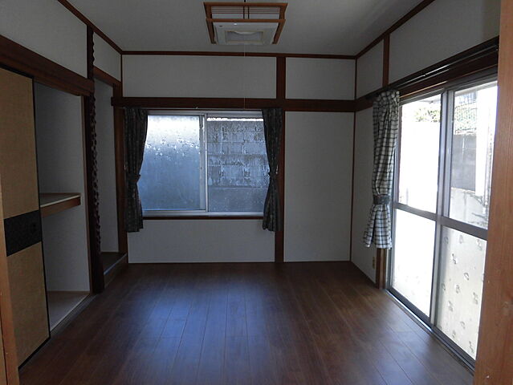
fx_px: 356
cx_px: 256
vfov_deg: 56.9
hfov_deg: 71.6
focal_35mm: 24
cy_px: 192
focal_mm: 4.3
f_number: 3.1
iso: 100
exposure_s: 1/60
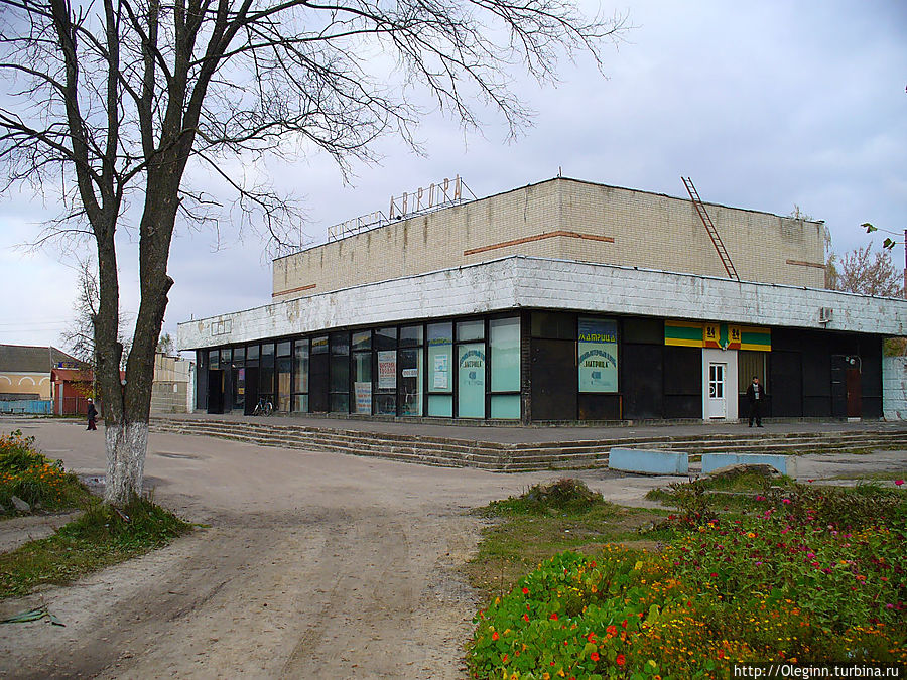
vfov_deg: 38.7
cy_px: 340
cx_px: 454
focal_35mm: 37
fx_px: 969
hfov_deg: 50.1
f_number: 2.8
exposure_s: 1/400
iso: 64
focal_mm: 6.1
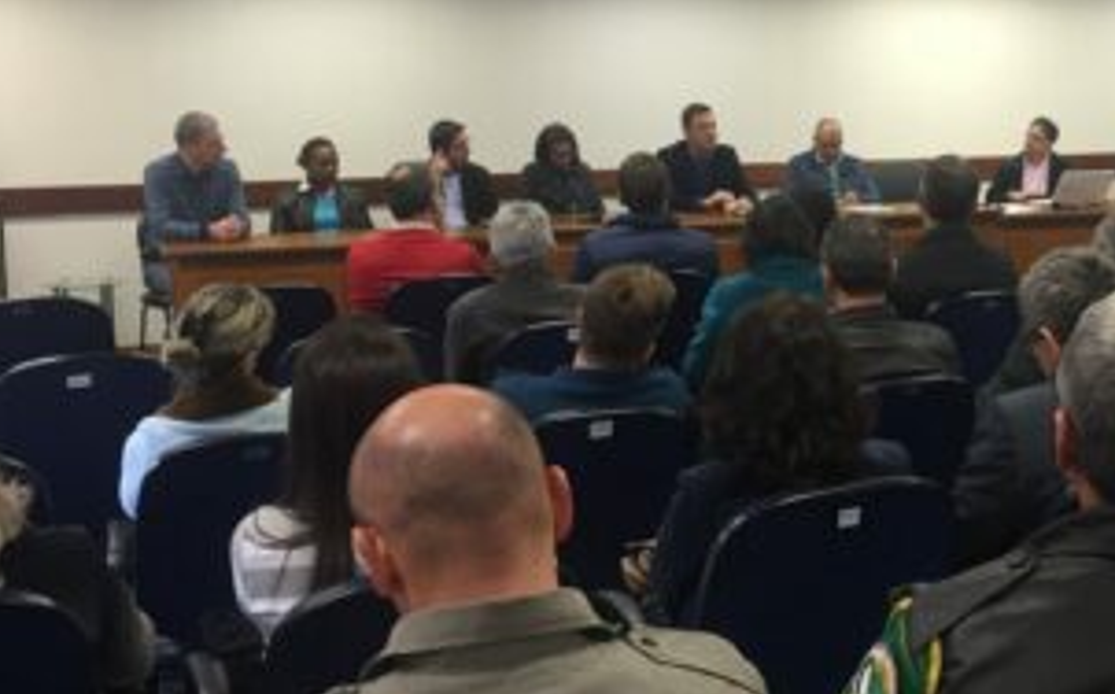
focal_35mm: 53
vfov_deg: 24.2
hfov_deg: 37.6
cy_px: 240
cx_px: 779
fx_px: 1609
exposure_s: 1/30
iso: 80
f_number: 2.2
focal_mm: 4.15
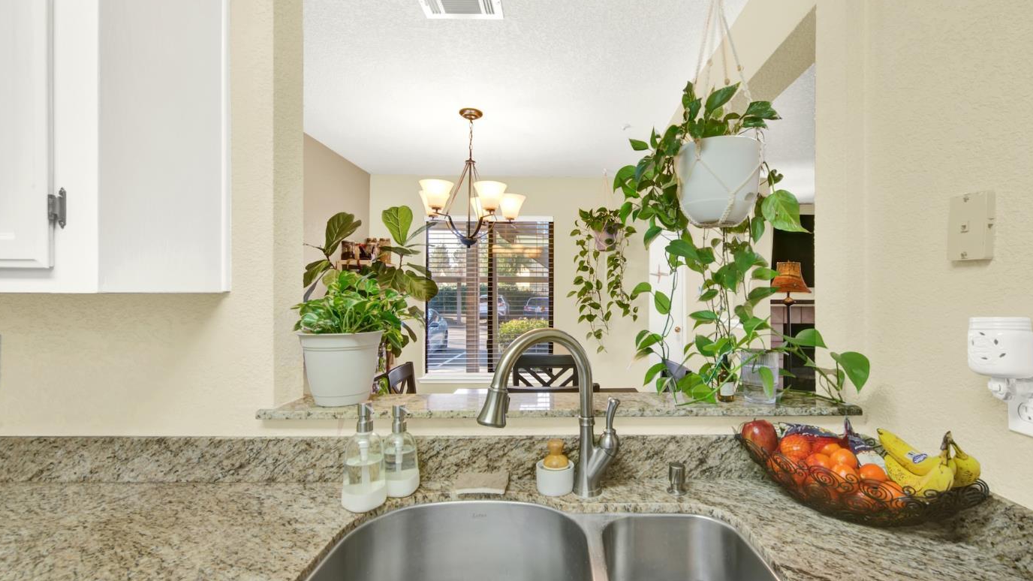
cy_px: 298
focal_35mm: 16
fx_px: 438
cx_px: 558
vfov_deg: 67.1
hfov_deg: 99.2
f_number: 14
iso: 100
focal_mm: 14
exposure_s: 1/5
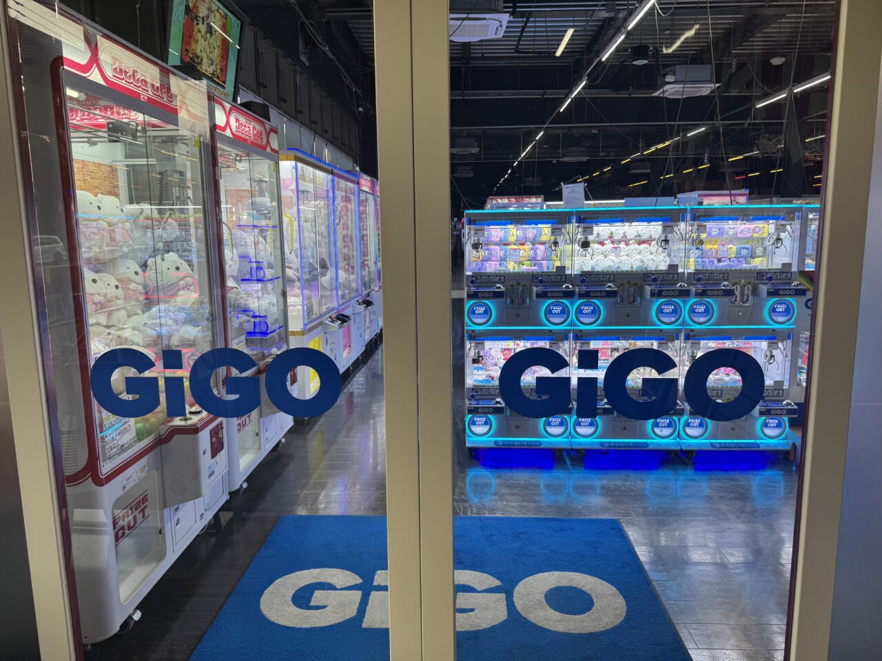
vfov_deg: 56.8
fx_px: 612
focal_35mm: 24
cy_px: 330
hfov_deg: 71.6
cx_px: 441
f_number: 1.78
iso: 64
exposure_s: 1/121
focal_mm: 6.76
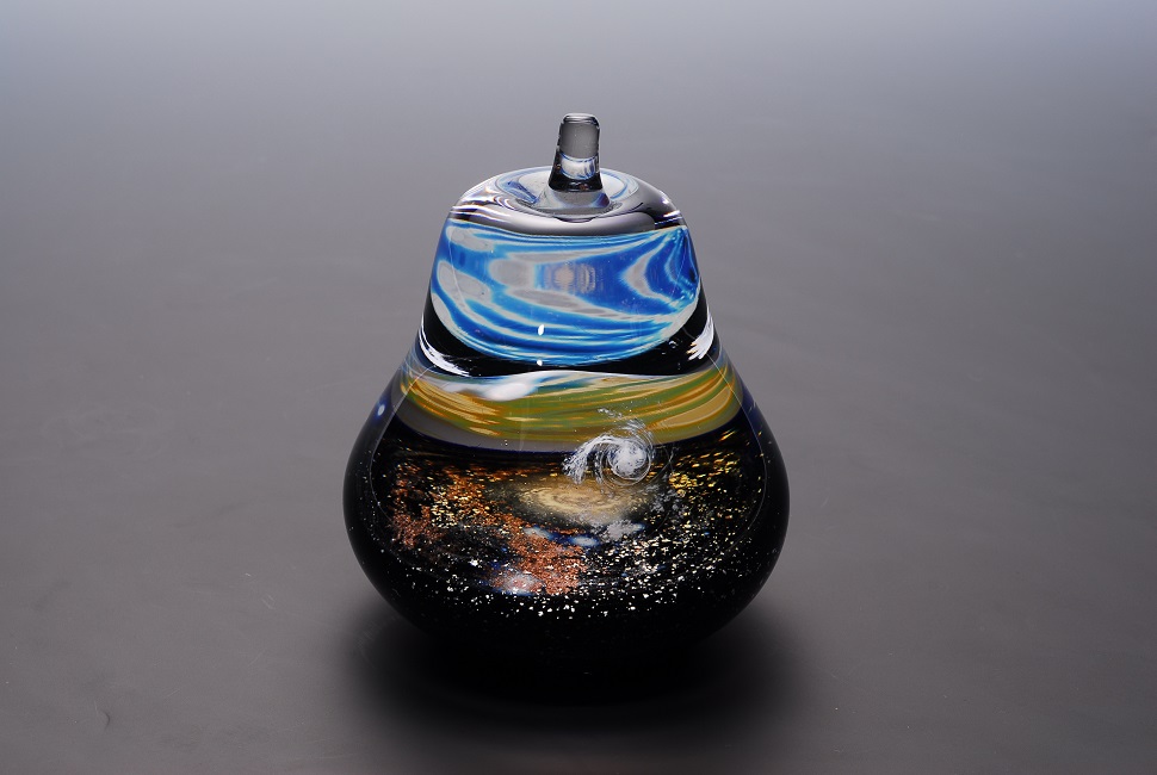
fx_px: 2897
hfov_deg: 22.6
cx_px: 578
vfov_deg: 15.2
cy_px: 388
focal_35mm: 90
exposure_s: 1/80
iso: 100
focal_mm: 60
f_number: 14
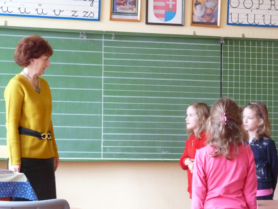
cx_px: 143
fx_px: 859
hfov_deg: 18.4
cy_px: 114
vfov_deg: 13.8
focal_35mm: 107
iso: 800
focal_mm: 16.1
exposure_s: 1/8
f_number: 3.4
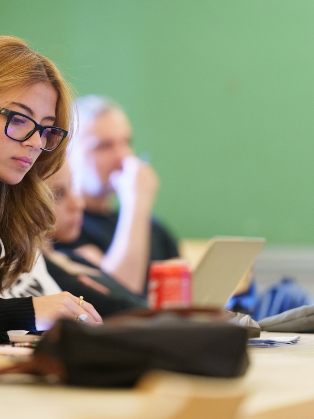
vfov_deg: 7.1
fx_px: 3401
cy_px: 210
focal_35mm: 281
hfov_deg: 5.3
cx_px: 102
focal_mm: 194
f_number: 2.8
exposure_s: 1/160
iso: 2000
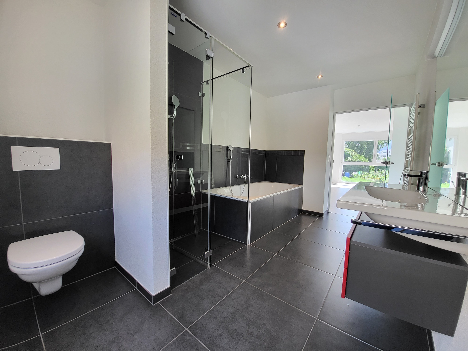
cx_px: 234
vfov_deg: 89.9
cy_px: 176
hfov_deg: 106.2
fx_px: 176
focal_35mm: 13
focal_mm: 1.74
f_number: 2.2
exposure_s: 1/50
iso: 50
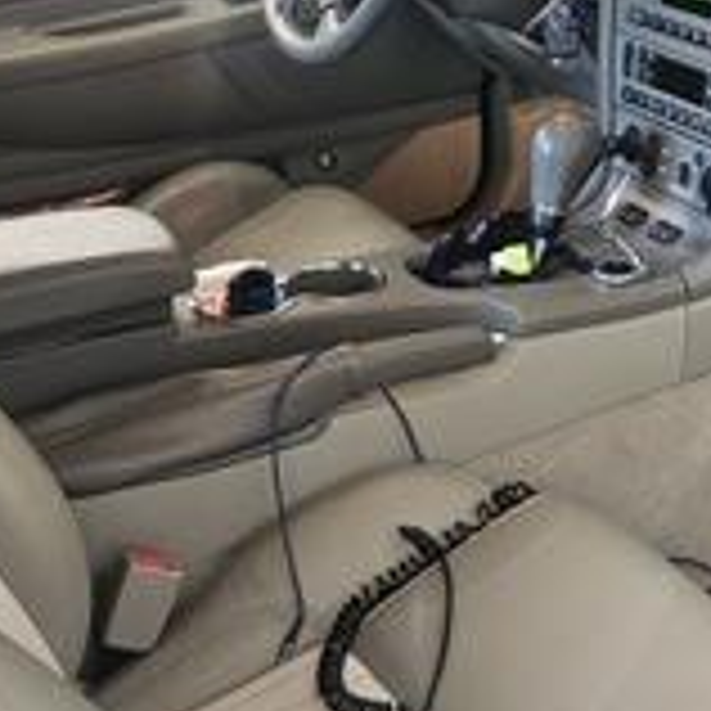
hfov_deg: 26.5
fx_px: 1510
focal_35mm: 65
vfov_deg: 26.2
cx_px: 356
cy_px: 513
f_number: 1.7
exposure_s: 1/59
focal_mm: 6.3
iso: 320
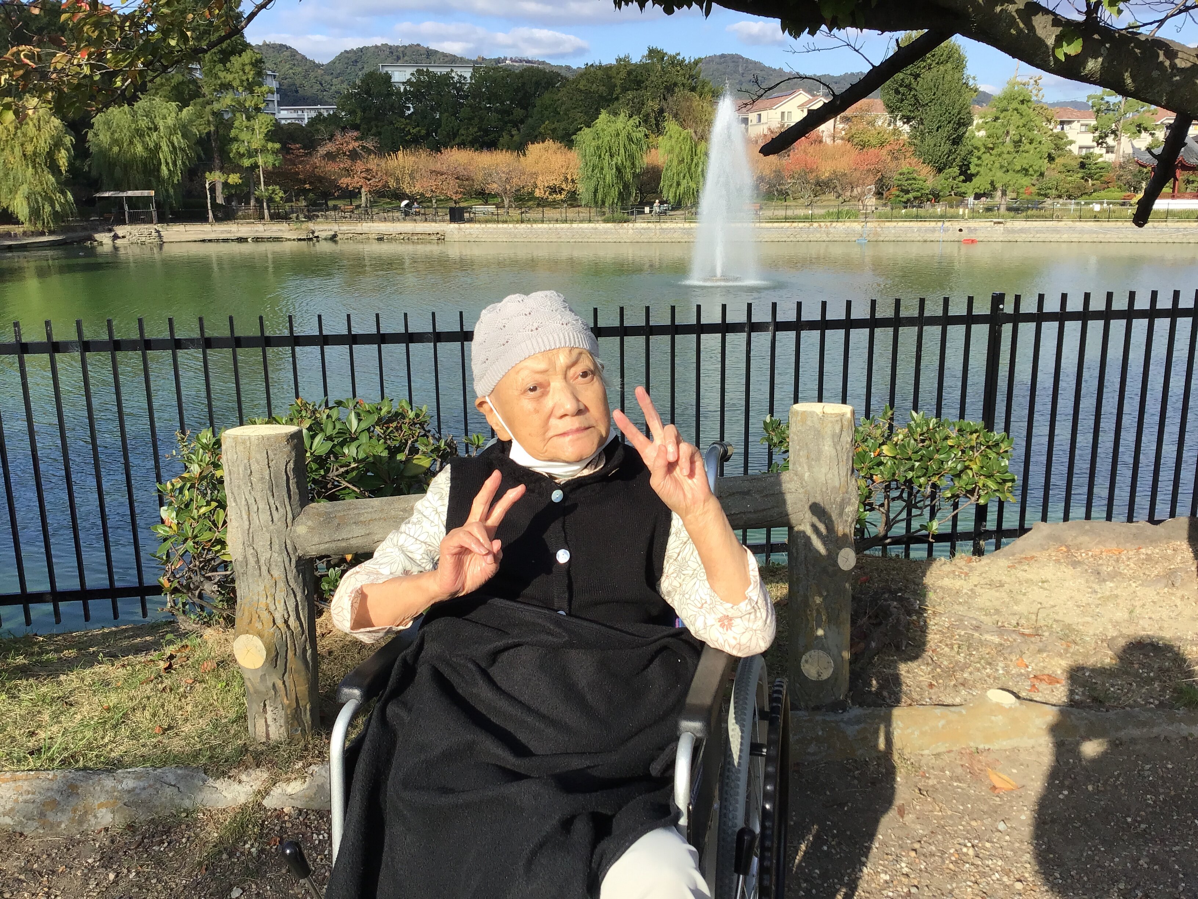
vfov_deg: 45.4
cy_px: 450
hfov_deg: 58.4
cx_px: 599
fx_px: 1073
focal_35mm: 31
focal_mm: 3.3
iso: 25
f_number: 2.4
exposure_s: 1/916
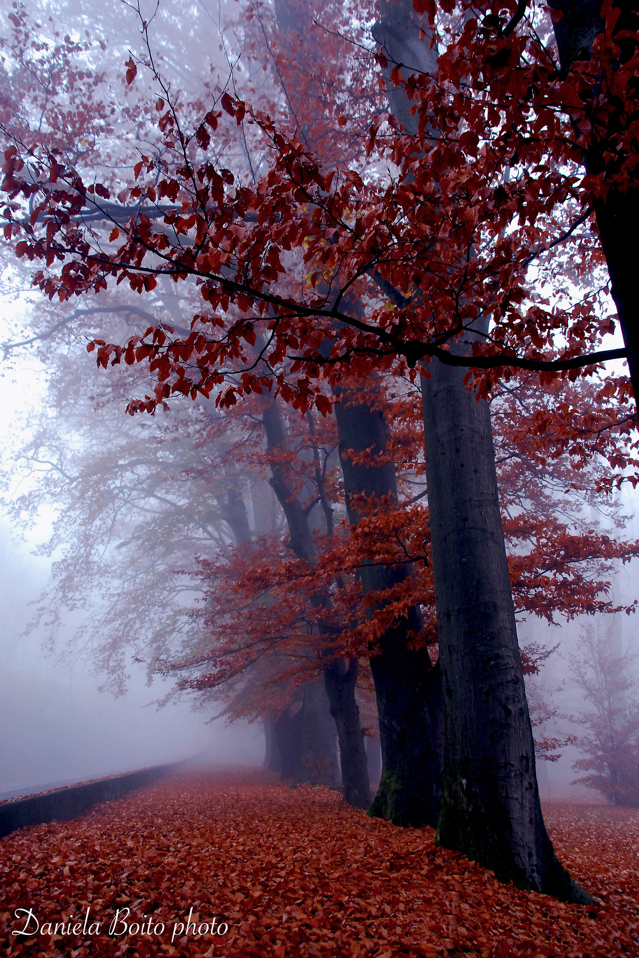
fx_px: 879
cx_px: 320
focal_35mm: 33
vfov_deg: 57.2
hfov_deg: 40.0
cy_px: 479
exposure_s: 1/500
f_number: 6.3
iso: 640
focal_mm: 22
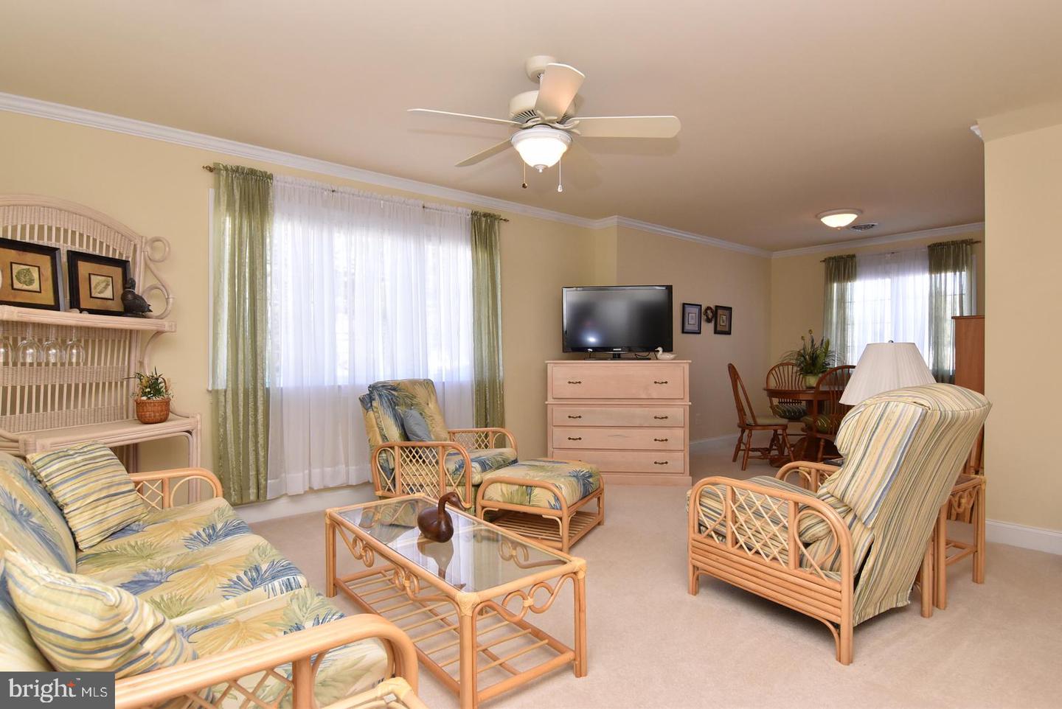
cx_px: 531
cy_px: 354
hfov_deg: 90.0
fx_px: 531
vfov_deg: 67.5
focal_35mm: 18
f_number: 8
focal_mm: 12
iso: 800
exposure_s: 1/100
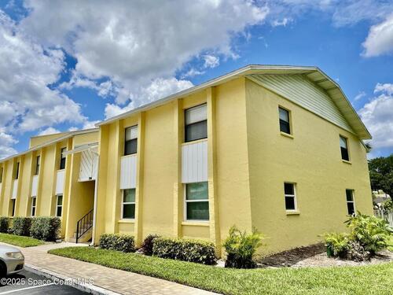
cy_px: 148
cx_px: 196
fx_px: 295
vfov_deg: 53.1
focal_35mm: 26
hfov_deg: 67.3
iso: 32
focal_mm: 4.2
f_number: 1.6
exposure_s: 1/5814
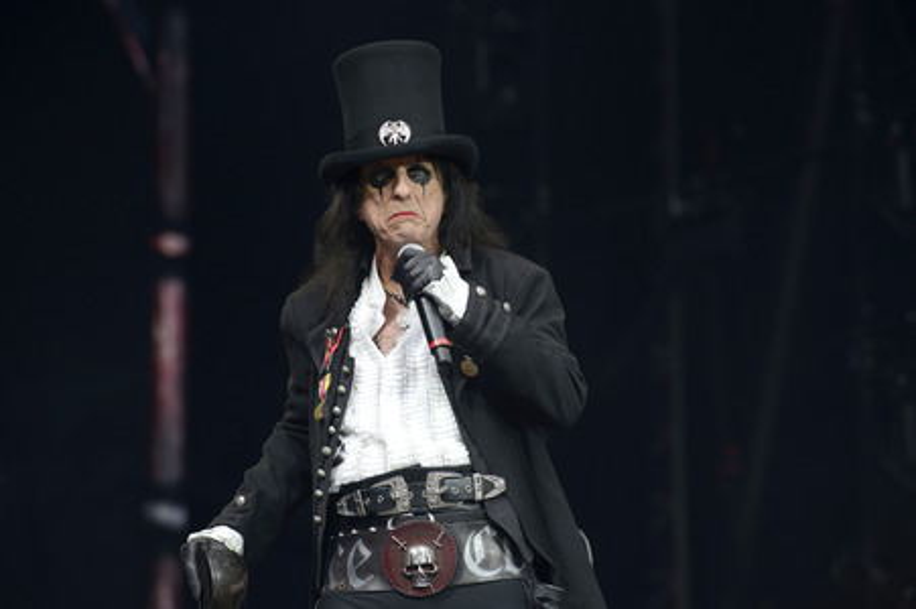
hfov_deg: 12.1
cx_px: 458
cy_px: 304
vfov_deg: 8.1
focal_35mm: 170
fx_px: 4322
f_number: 5
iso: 320
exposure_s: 1/800
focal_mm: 170
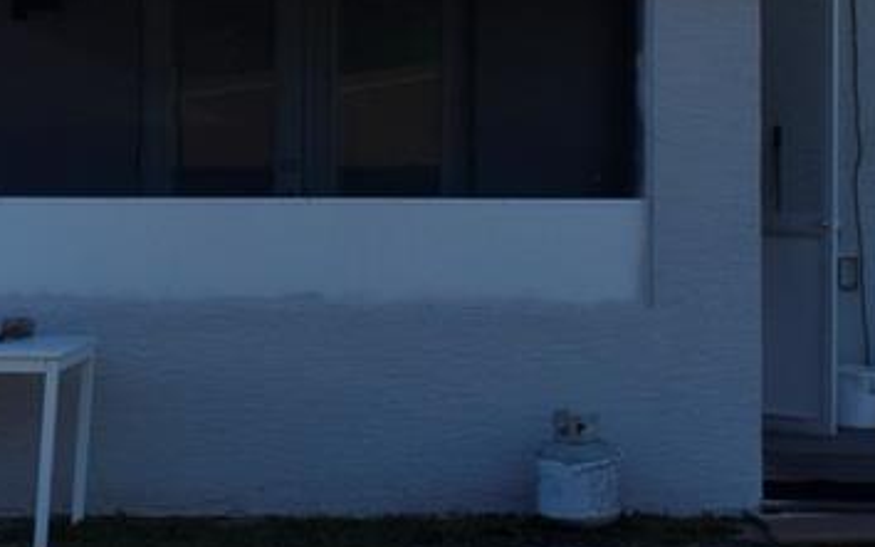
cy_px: 0
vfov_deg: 8.6
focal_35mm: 152
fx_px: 3624
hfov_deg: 13.7
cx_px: 185
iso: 200
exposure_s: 1/320
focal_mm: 22
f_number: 9
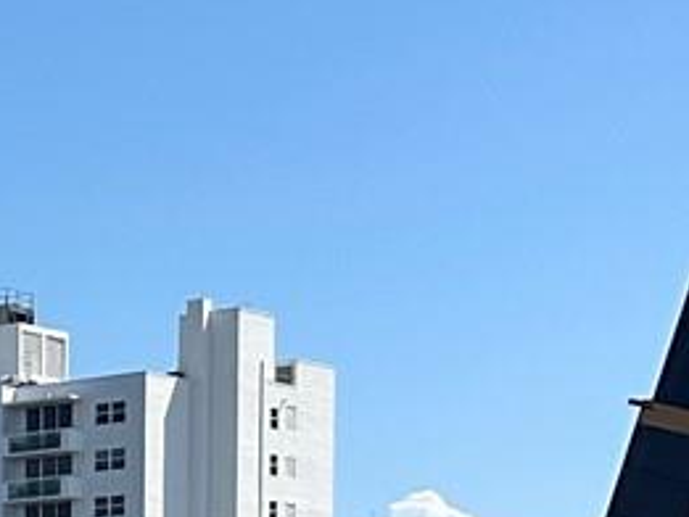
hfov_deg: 10.0
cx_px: -1378
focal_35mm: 147
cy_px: 902
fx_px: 2927
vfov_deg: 9.6
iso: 80
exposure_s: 1/5263
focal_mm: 6.86
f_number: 1.78
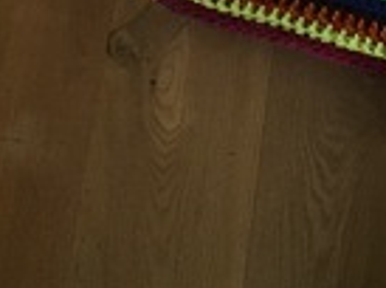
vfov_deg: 12.4
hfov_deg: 18.6
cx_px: 485
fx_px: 1101
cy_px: -350
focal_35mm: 99
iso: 320
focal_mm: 4.15
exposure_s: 1/33
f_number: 2.2
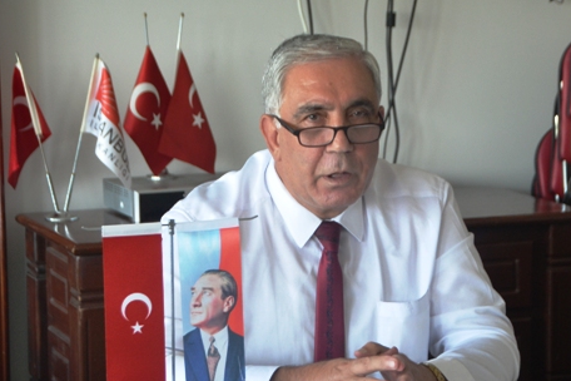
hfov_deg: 17.3
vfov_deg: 11.6
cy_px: 227
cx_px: 302
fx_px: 1871
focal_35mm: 118
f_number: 4.8
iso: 640
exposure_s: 1/60
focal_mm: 56
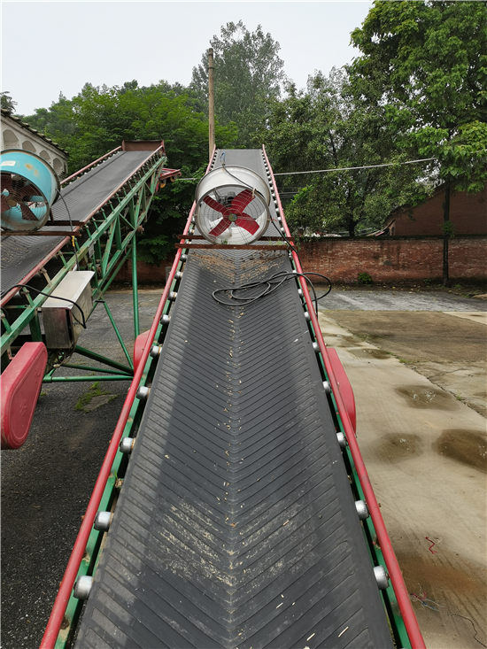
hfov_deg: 46.8
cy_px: 324
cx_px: 244
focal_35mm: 30
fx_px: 563
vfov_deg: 60.0
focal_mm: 5.58
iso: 50
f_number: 1.8
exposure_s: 1/878
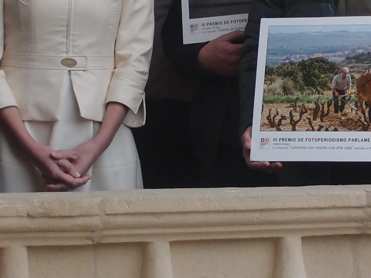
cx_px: 247
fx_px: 2005
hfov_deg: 10.6
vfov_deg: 7.9
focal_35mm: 187
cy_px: 104
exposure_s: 1/125
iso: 100
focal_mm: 10.83
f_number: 2.1
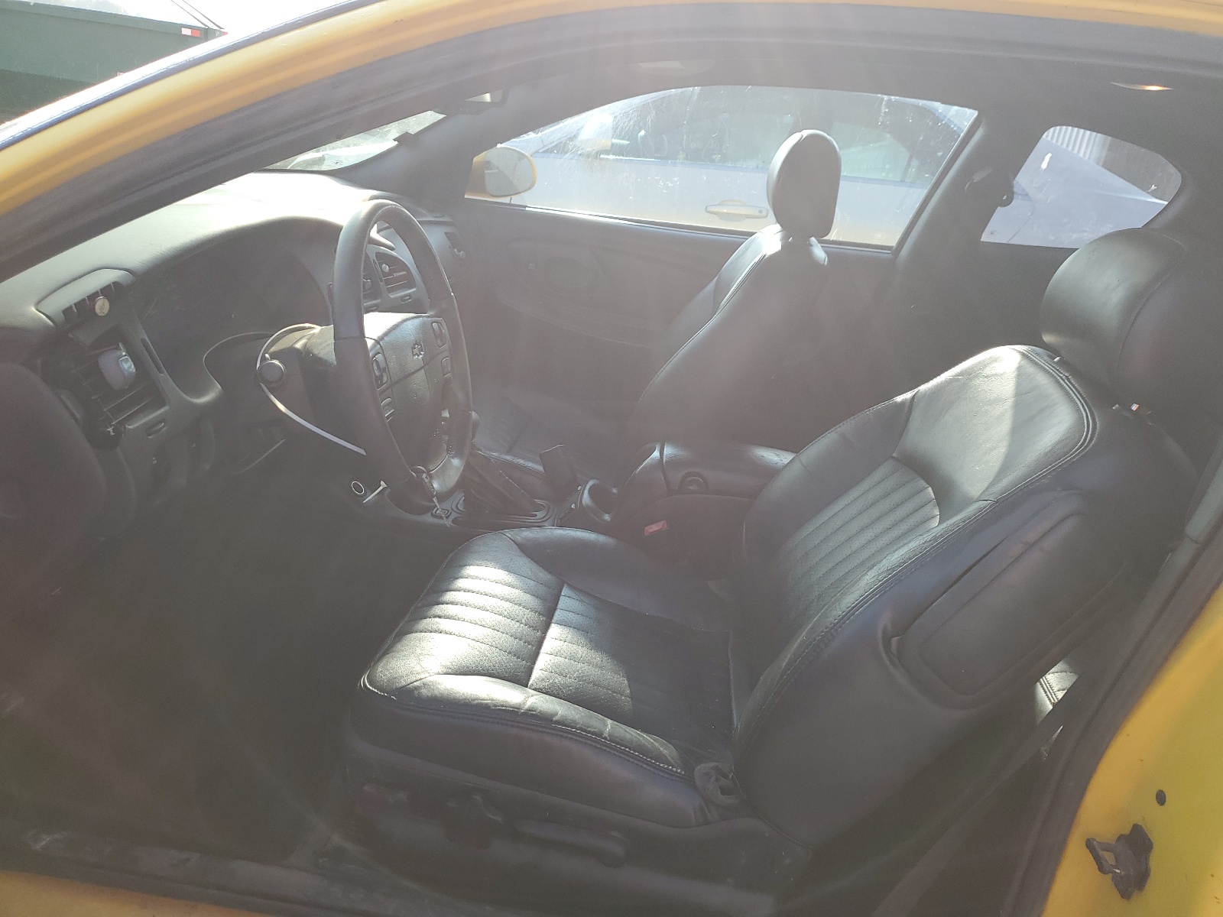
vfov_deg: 53.1
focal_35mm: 26
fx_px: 919
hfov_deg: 67.3
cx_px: 612
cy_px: 458
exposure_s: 1/625
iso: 50
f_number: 1.5
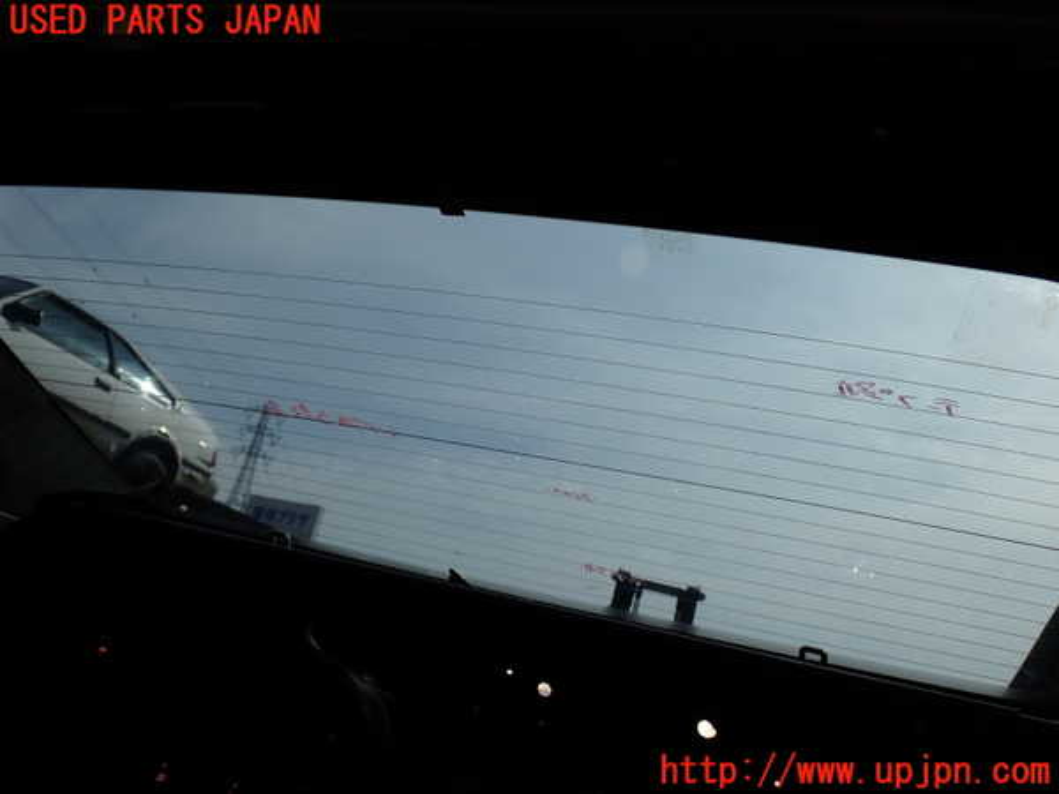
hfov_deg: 51.4
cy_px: 397
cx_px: 530
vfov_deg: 39.7
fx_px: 1101
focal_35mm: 36
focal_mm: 6.37
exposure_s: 1/800
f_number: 3.5
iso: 100
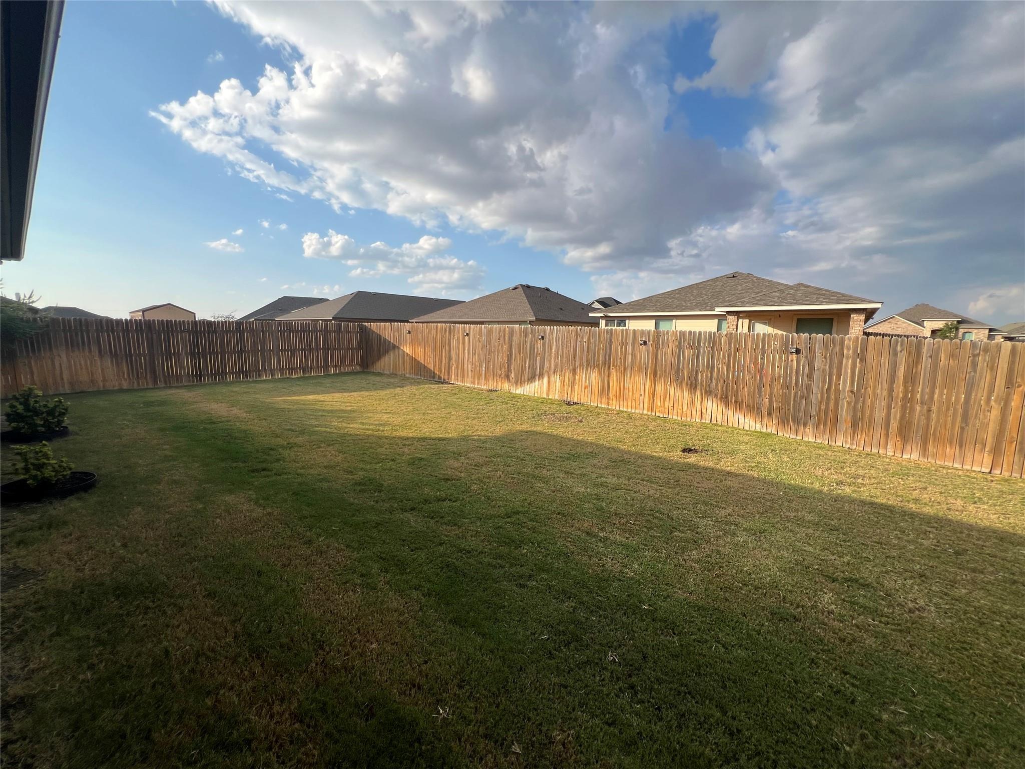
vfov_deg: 89.9
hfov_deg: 106.2
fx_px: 385
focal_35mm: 13
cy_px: 384
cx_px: 512
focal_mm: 1.57
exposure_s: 1/1155
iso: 32
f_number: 1.8
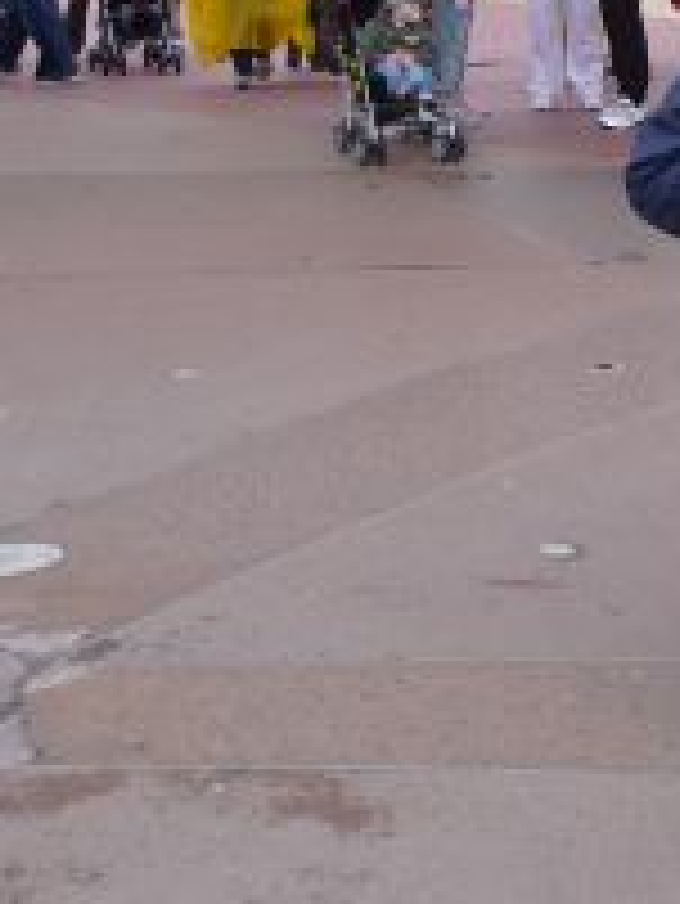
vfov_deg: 21.6
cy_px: 112
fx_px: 2329
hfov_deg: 15.6
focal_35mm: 89
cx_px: 937
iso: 100
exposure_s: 1/40
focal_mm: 4.7
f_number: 3.3
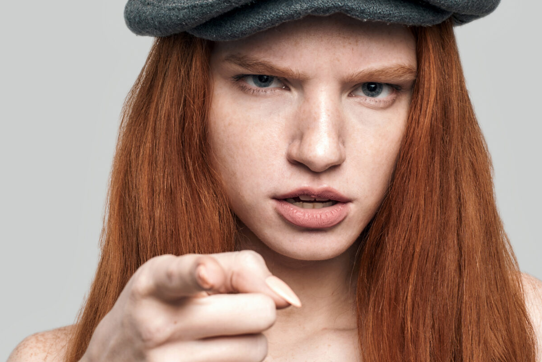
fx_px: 1596
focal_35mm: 106
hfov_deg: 19.3
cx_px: 317
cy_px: 152
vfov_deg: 12.9
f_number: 11
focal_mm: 50
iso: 125
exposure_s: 1/160
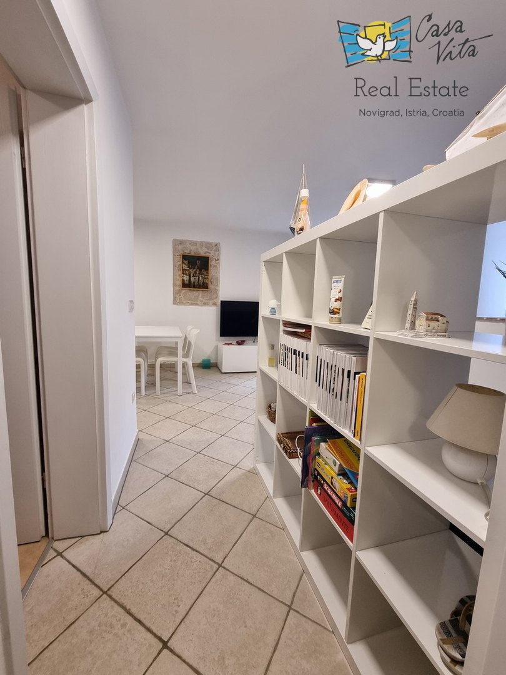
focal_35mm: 13
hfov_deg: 89.9
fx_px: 253
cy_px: 338
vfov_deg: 106.2
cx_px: 253
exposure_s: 1/50
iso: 200
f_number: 2.2
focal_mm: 2.2
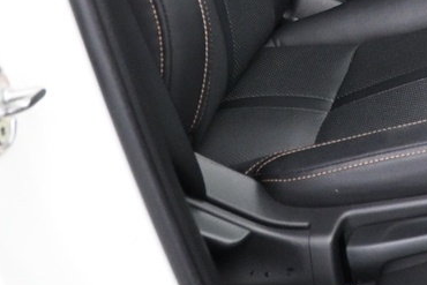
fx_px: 1246
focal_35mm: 105
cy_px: -231
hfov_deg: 17.2
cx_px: 675
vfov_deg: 12.0
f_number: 3.5
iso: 1600
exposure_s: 1/15
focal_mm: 16
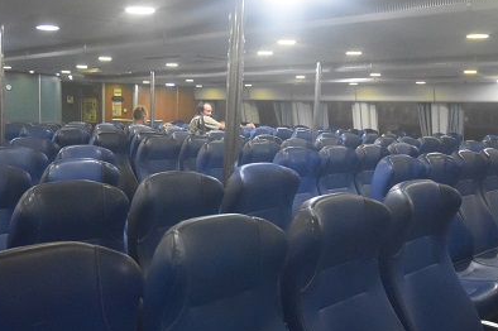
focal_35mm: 78
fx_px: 1078
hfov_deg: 26.0
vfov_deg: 17.5
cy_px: 191
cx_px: 203
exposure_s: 1/60
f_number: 5.6
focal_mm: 20
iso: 2500
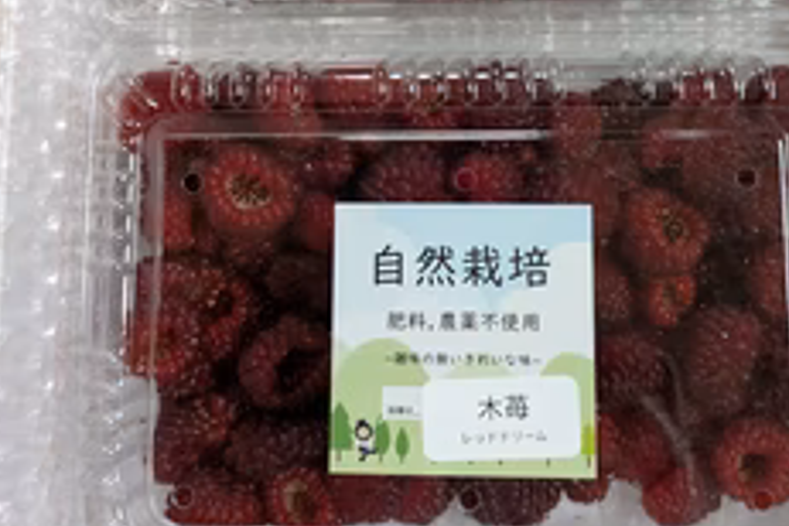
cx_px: 485
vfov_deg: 28.5
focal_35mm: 45
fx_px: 986
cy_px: 31
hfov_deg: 43.3
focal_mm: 5.43
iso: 291
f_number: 1.89
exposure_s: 1/50
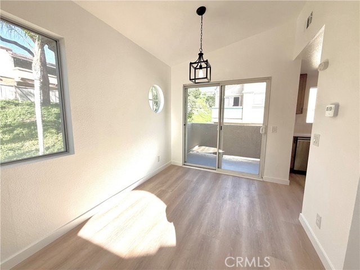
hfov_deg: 102.1
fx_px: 146
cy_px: 135
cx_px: 180
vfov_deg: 85.7
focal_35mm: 14
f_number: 2.2
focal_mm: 2.22
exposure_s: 1/679
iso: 64
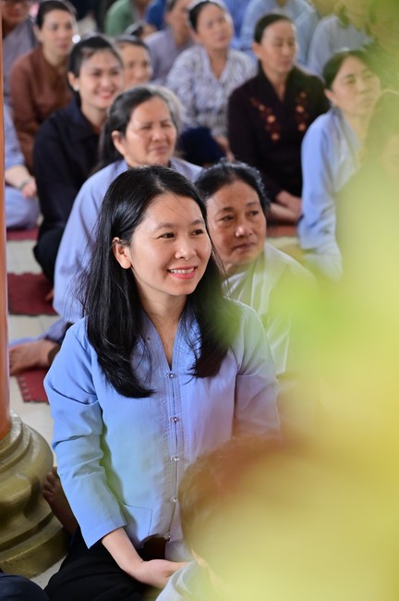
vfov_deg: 17.1
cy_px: 300
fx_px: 1999
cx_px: 200
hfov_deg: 11.4
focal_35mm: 120
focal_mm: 120
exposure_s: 1/125
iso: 2500
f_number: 5.6
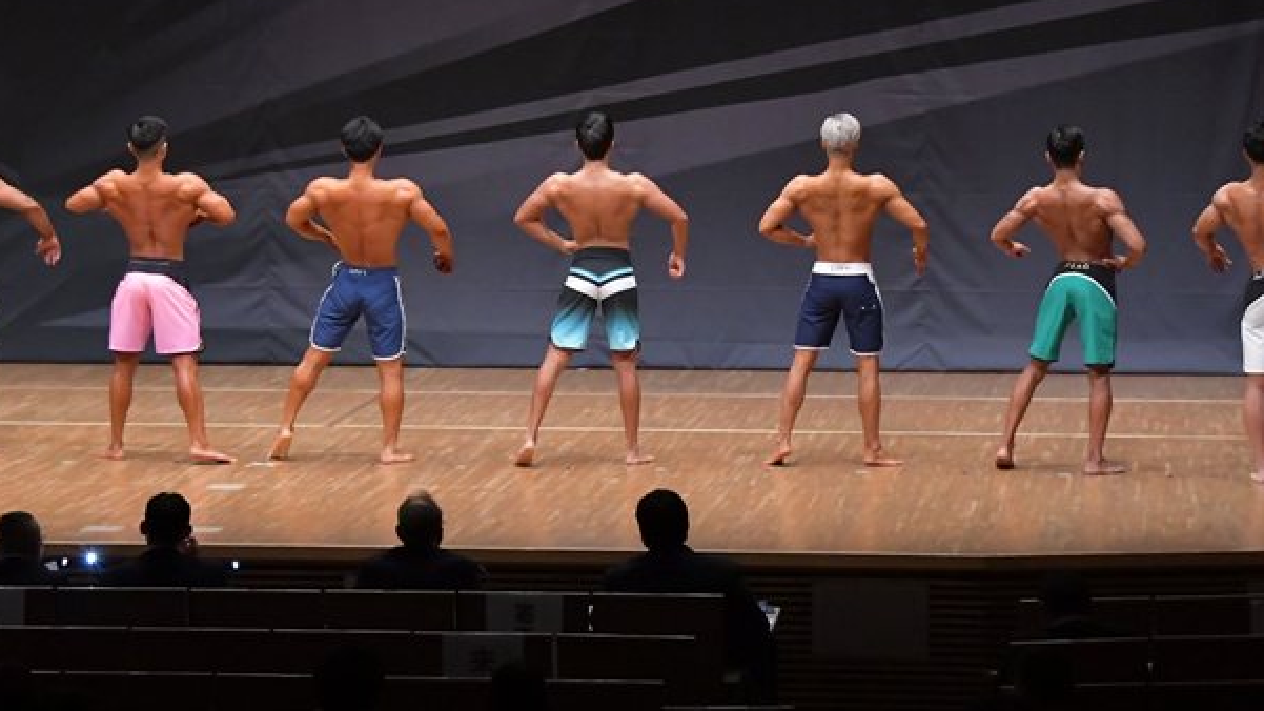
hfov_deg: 16.4
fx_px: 4390
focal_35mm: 131
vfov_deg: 9.3
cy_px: 313
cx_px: 701
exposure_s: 1/400
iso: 6400
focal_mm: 65
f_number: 5.6
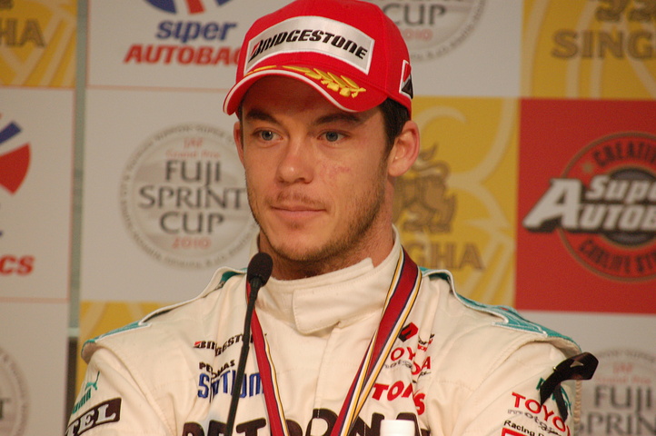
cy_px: 218
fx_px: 5189
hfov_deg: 7.2
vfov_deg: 4.8
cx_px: 328
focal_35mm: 285
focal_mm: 190
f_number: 8
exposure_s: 1/125
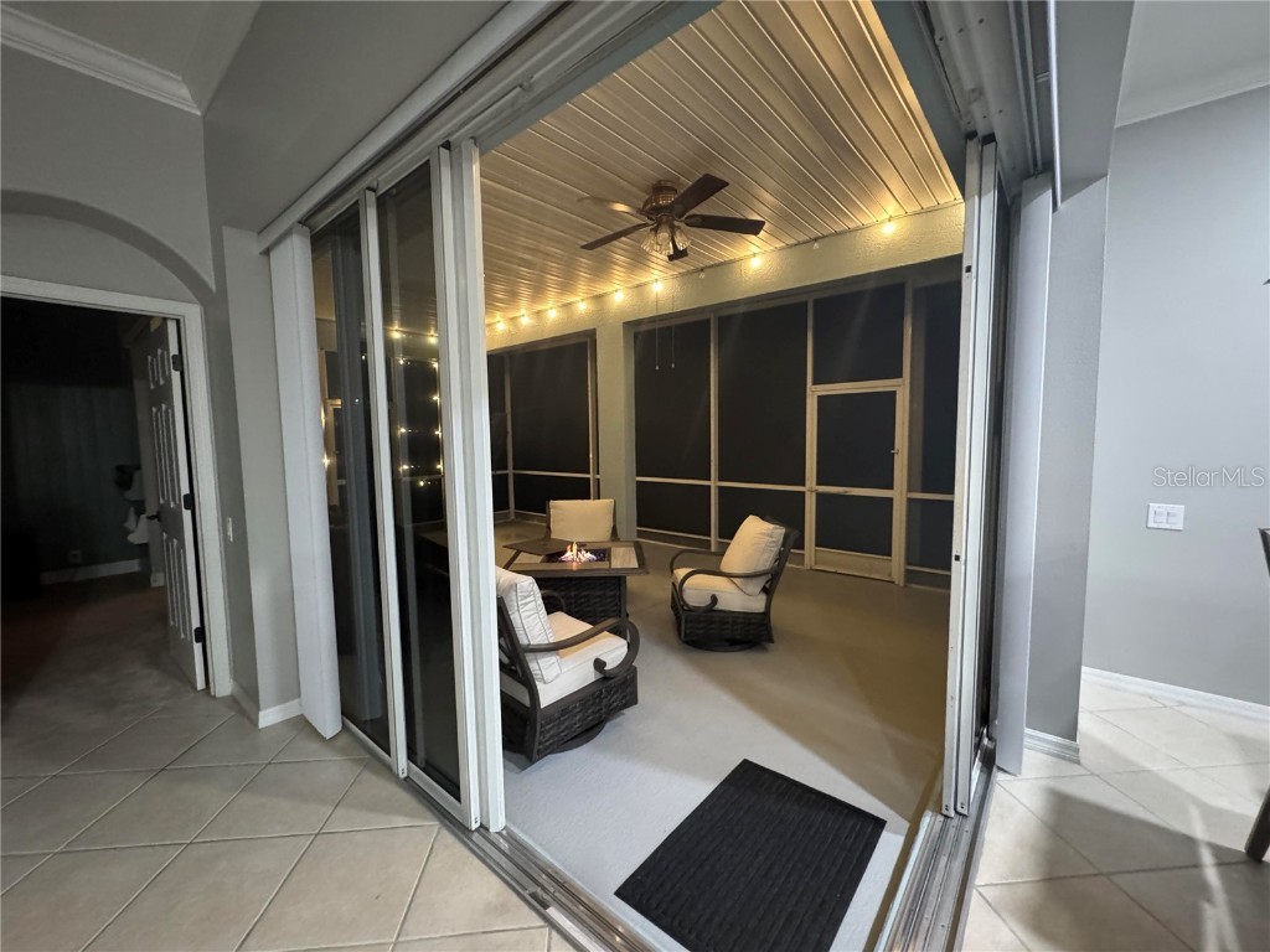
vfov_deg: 85.7
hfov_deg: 102.1
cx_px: 635
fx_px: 514
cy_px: 476
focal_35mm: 14
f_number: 2.2
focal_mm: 2.22
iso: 1250
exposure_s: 1/40
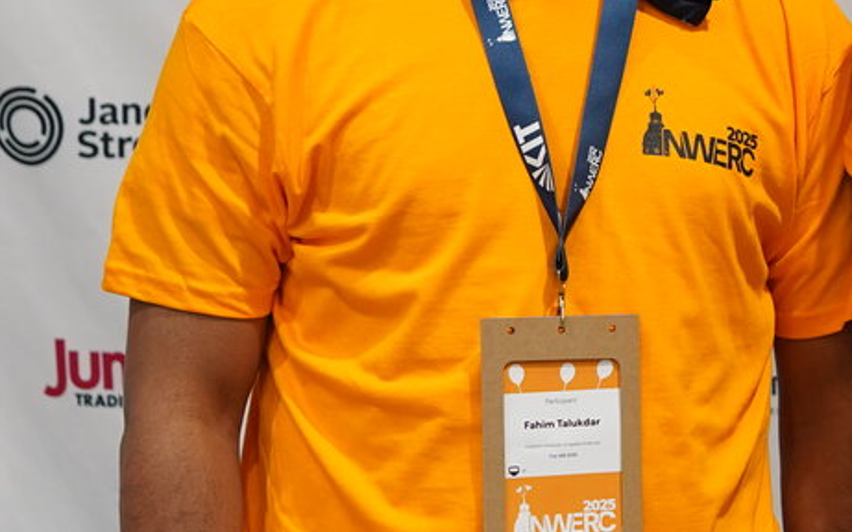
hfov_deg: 11.4
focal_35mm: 179
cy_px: 238
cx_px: 1107
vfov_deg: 7.3
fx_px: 4156
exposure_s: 1/50
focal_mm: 50
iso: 640
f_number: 2.8
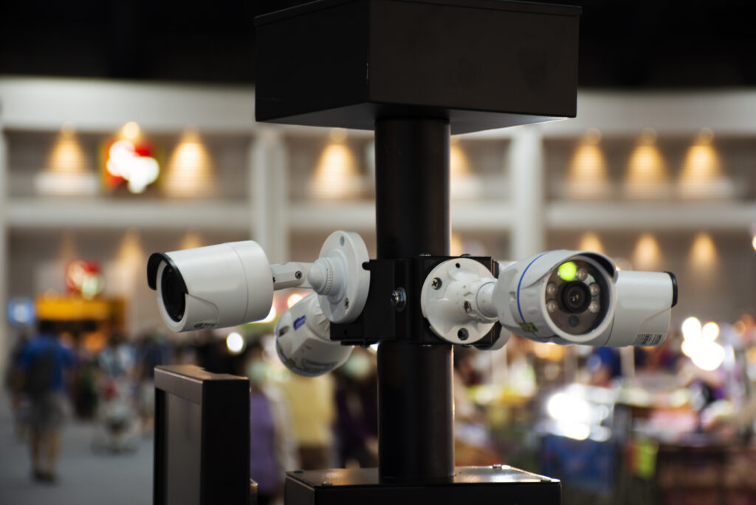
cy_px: 252
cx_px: 378
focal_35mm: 105
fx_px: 2205
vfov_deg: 13.0
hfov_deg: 19.5
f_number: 5
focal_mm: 70
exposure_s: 1/13
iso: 200
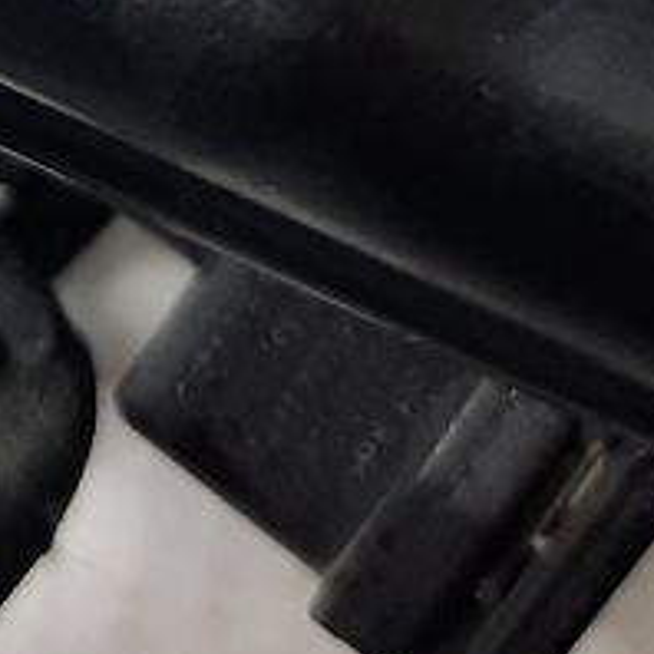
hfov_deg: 12.0
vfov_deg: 11.5
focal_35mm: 134
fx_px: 2864
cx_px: -512
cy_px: -717
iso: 200
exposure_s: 1/50
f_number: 2
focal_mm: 4.6
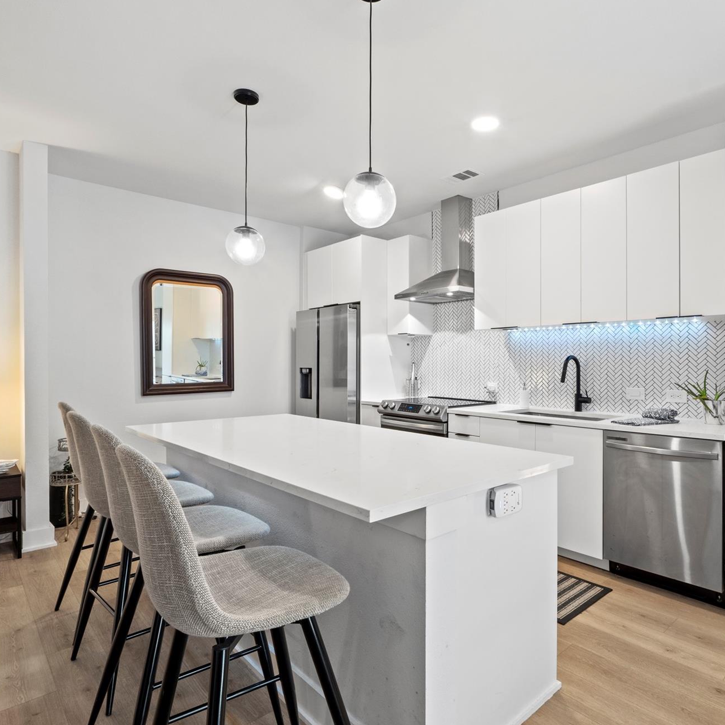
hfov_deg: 74.3
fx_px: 474
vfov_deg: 74.8
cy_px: 368
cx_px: 419
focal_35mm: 20
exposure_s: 2.5
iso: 250
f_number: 11
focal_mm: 10
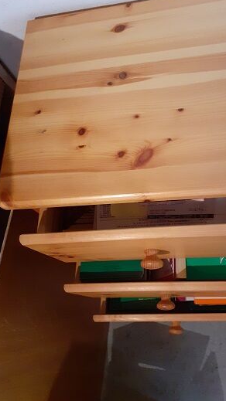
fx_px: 320
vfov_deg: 64.3
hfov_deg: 38.5
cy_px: 199
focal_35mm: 30
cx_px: 149
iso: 500
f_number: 1.9
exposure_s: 1/20
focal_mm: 3.6
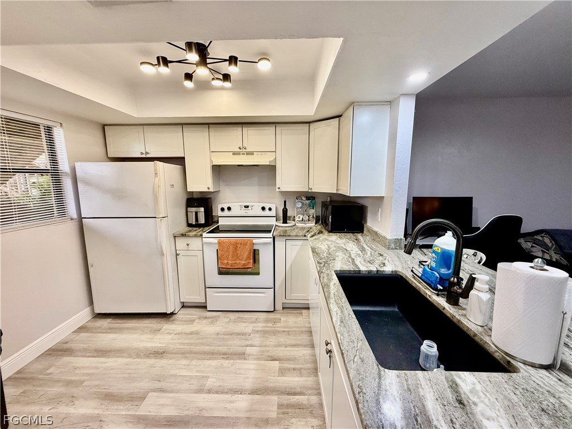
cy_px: 214
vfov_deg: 85.7
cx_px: 286
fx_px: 231
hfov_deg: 102.1
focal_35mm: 14
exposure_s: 1/120
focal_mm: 2.22
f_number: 2.2
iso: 250
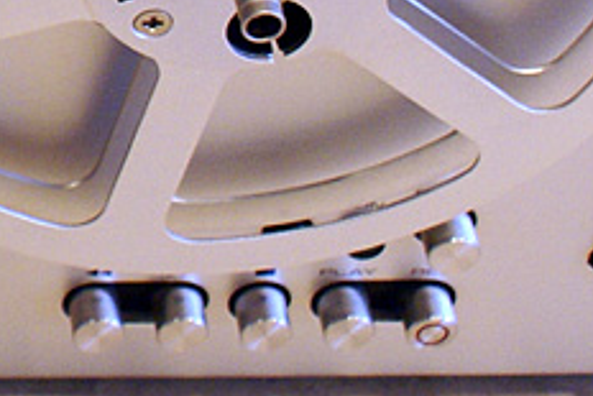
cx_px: -481
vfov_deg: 7.2
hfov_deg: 10.6
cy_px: -505
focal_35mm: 182
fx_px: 3000
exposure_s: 1/40
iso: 400
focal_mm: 22
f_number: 4
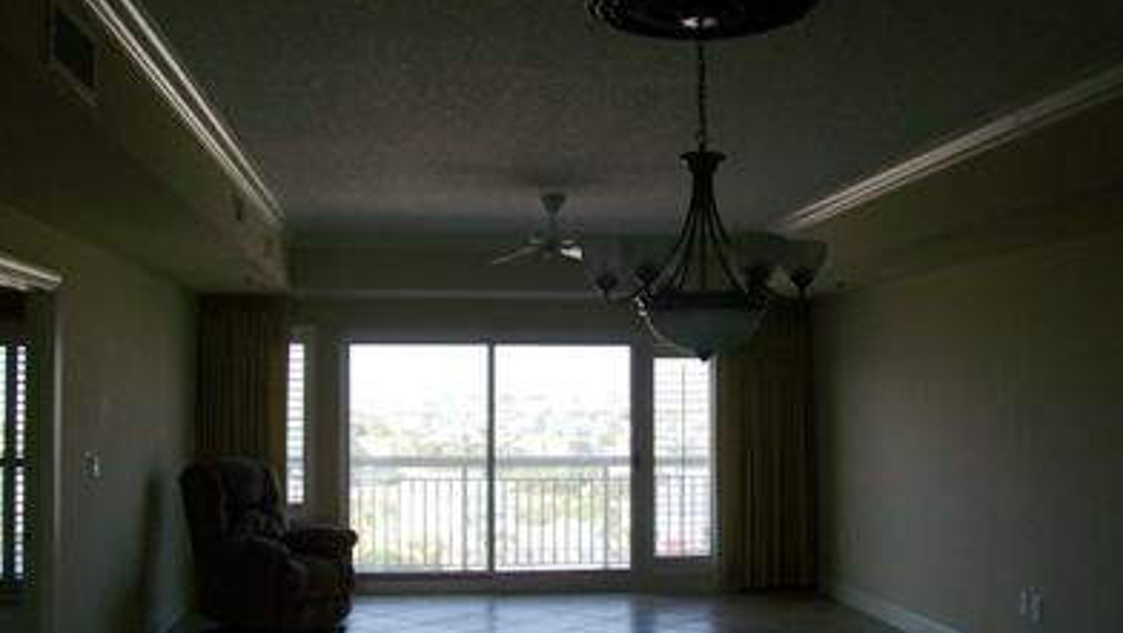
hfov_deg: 50.5
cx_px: 562
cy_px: 352
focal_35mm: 40
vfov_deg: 29.7
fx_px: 1192
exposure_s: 1/125
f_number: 2.7
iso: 64
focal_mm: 6
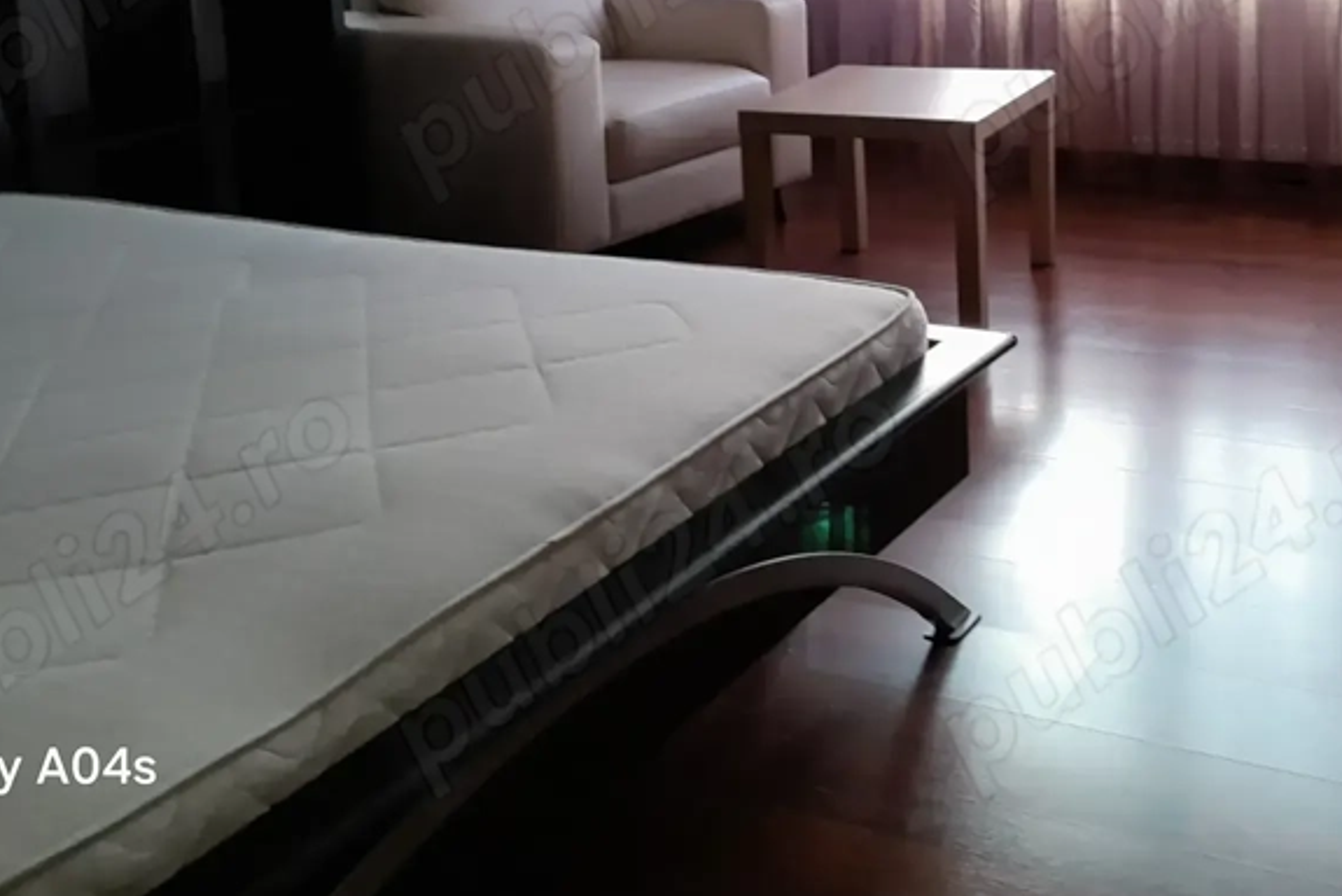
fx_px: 1753
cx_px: 917
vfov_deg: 27.3
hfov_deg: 41.2
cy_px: 30
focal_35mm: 47
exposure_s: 1/50
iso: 160
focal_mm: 3.98
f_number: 1.8
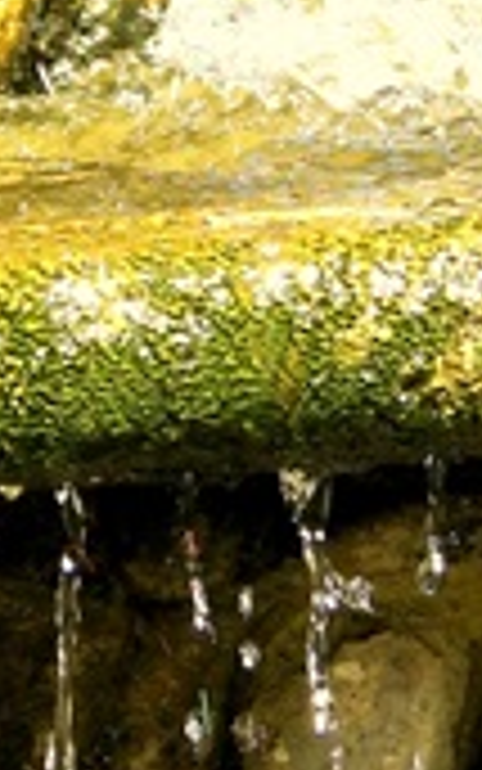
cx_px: -207
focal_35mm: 746
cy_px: -486
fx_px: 15666
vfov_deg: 2.8
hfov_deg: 1.8
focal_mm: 26.8
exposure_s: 1/200
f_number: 4.5
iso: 100
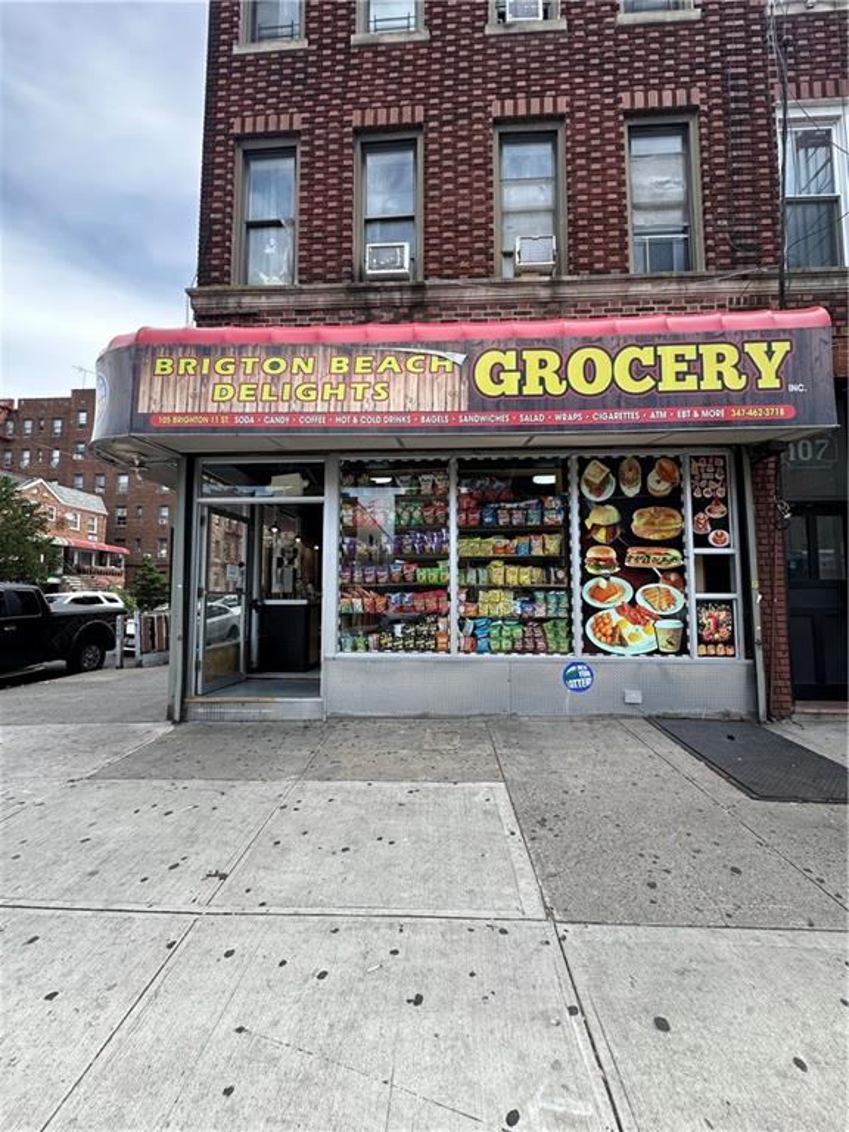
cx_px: 424
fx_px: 458
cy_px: 566
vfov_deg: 102.1
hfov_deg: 85.7
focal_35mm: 14
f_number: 2.2
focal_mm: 2.22
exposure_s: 1/454
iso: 40
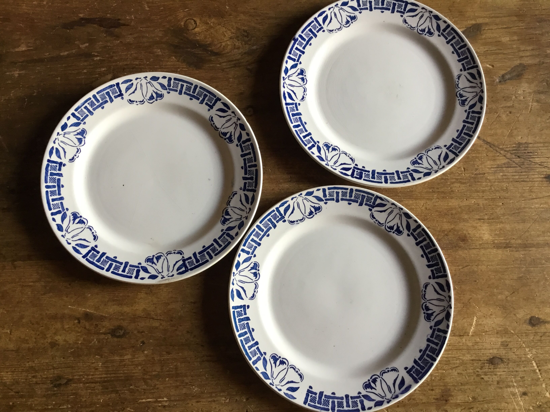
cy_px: 206
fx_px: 493
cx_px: 275
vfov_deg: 45.4
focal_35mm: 31
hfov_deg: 58.4
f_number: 2.4
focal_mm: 3.3
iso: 50
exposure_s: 1/33
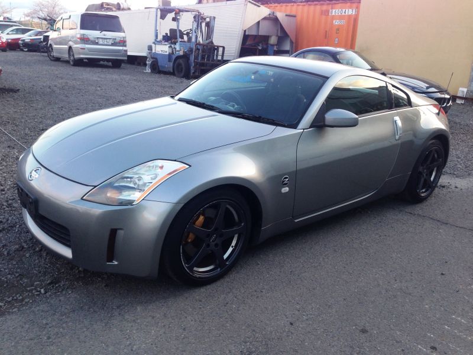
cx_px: 236
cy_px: 178
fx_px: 451
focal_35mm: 33
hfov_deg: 55.4
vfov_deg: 42.9
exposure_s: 1/40
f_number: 2.4
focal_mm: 4.12
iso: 50
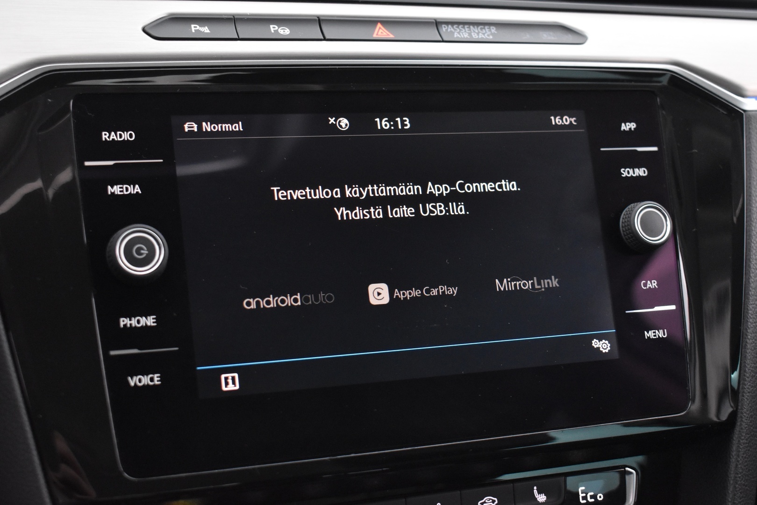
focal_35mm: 52
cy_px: 252
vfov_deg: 25.8
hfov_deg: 37.9
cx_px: 378
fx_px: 1104
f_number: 4.5
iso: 3200
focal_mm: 35
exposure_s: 1/15
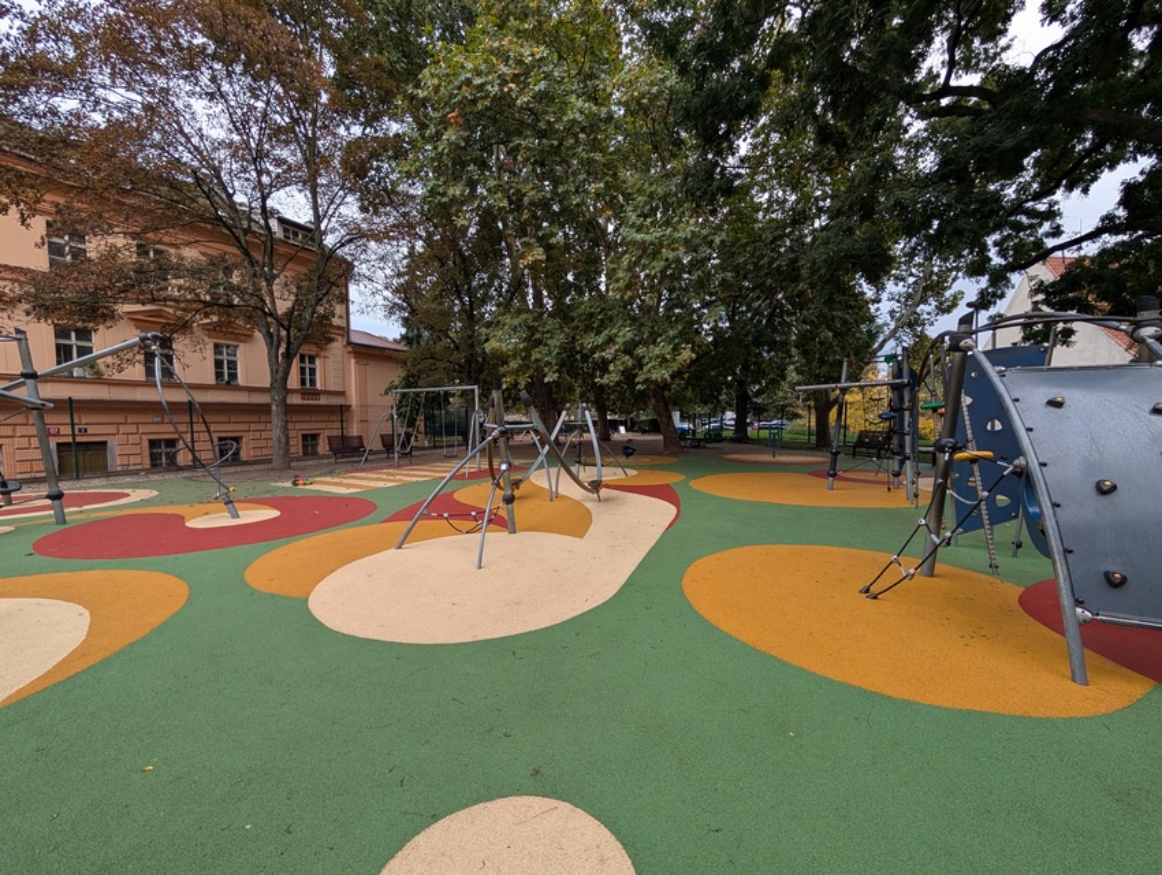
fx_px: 403
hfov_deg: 110.5
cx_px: 581
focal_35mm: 12
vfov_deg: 94.6
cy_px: 438
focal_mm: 2.02
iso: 63
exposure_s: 1/125
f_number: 1.7
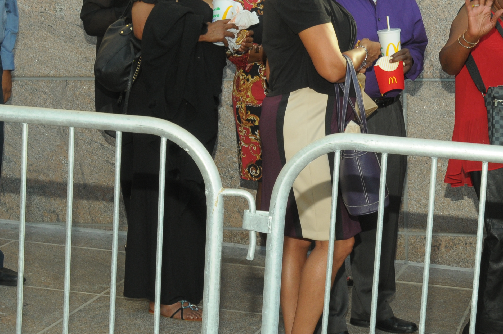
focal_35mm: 89
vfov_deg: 15.3
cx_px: 364
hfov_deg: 22.8
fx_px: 1240
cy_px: 84
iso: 400
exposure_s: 1/80
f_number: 11
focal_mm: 35
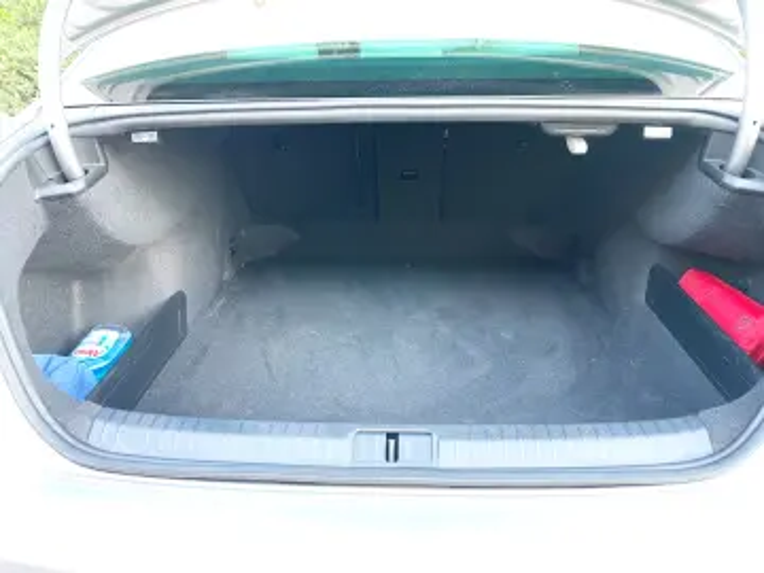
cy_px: 286
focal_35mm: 26
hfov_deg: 67.3
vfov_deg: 53.1
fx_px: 574
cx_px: 382
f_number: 1.6
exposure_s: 1/60
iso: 200
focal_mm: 4.2
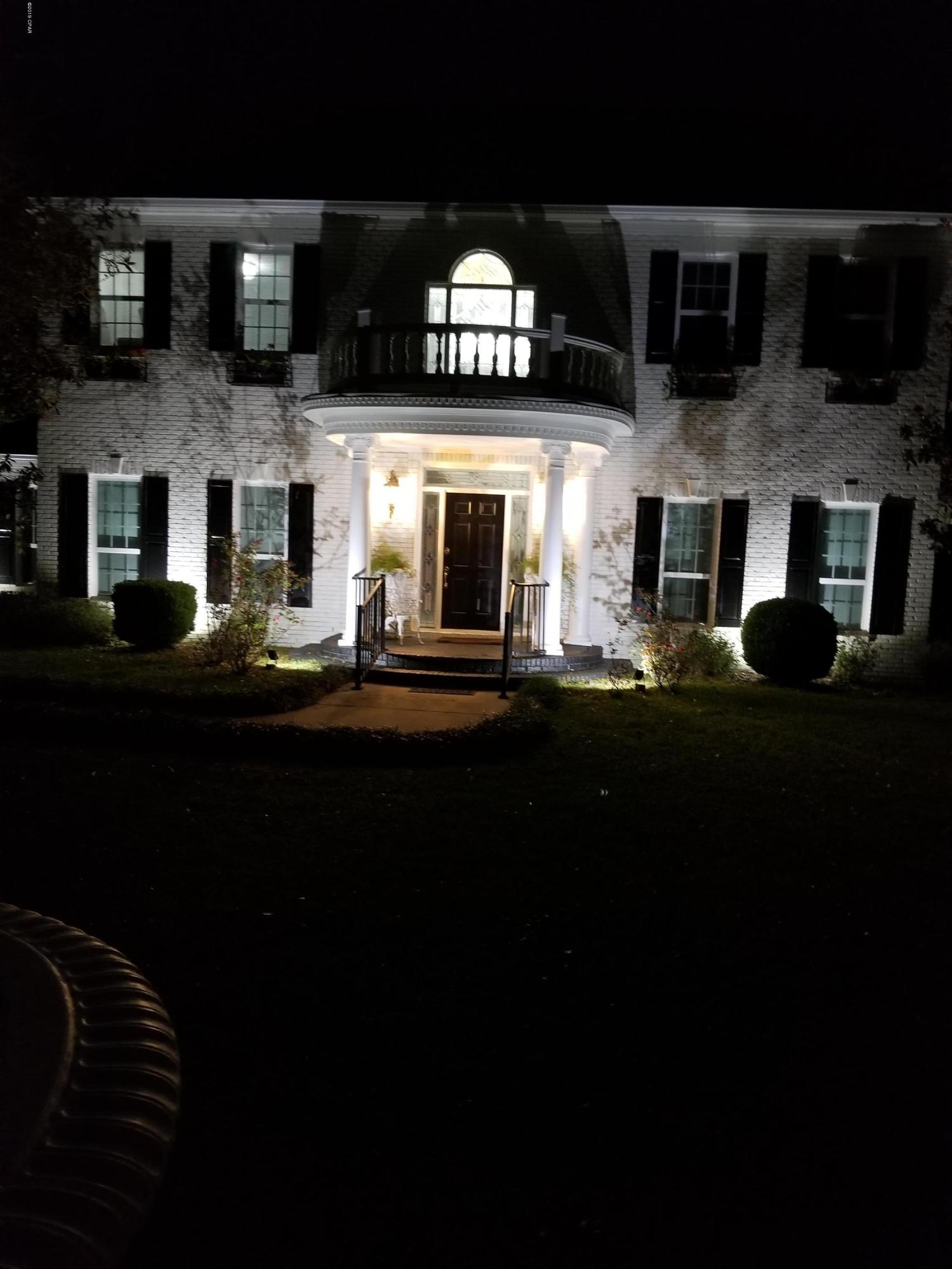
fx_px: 953
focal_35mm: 26
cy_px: 634
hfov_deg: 53.1
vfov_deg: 67.3
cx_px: 476
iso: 200
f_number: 1.7
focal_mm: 4.3
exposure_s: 1/11
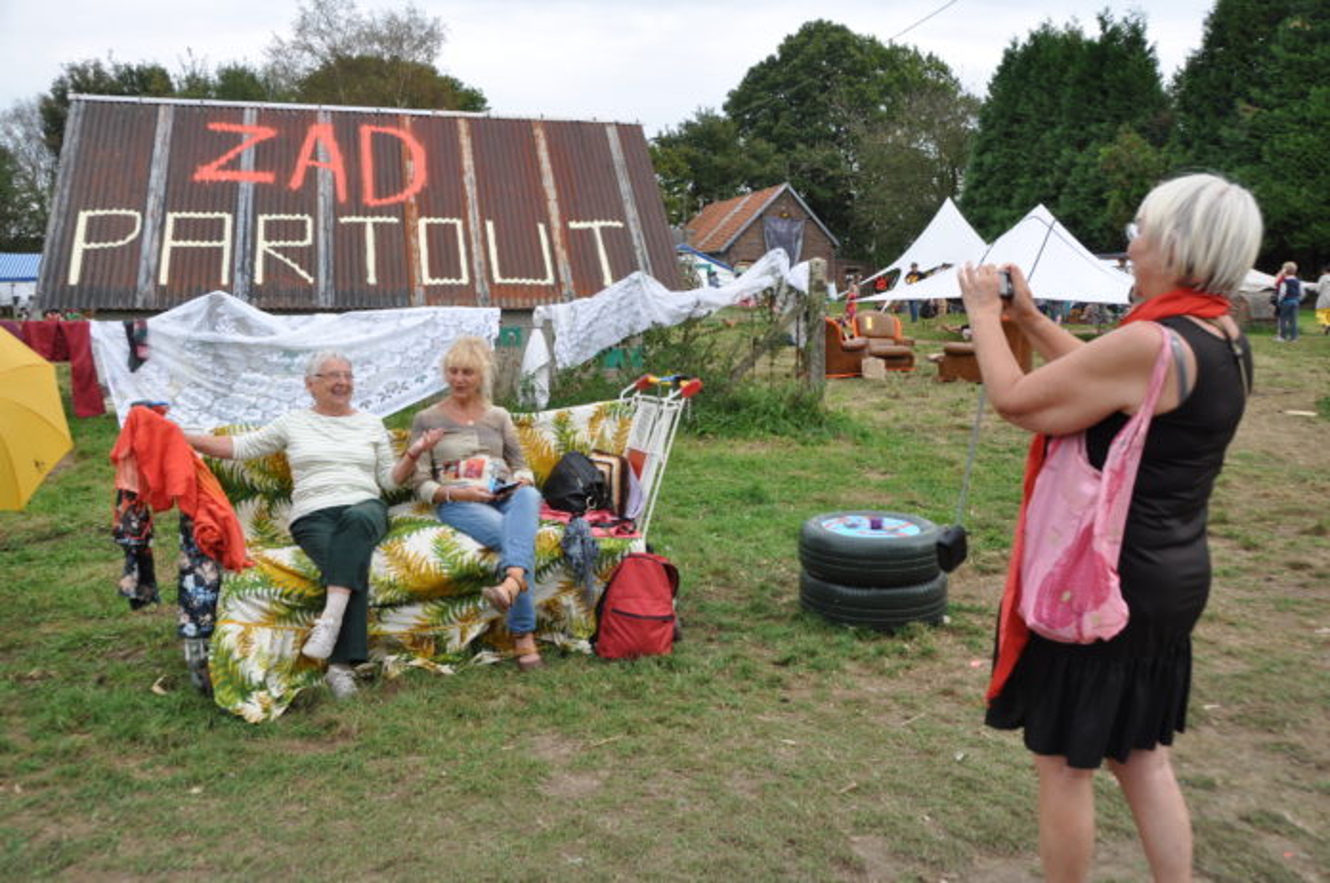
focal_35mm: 30
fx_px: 1107
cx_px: 665
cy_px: 442
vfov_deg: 43.5
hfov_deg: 62.0
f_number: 6.3
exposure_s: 1/160
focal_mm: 20
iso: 200
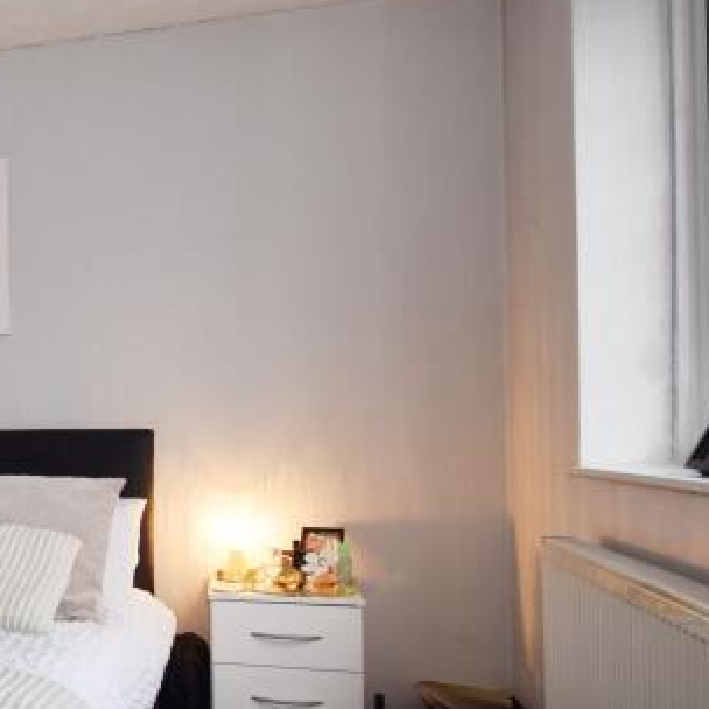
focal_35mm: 43
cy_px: 433
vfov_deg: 39.0
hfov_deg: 31.6
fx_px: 996
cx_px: -175
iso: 400
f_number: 5
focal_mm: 10
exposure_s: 1/100
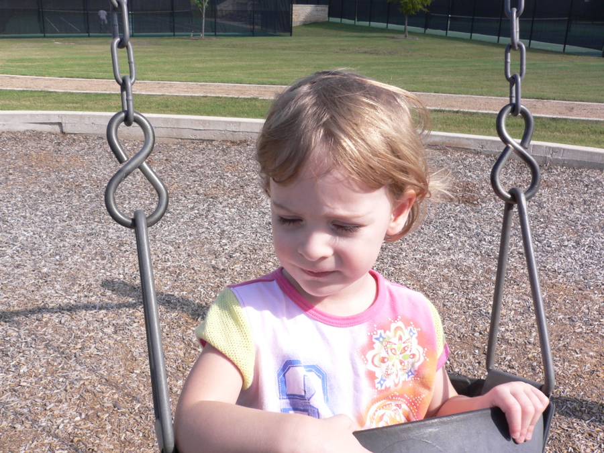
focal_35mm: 35
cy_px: 226
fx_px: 611
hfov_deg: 52.6
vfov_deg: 40.7
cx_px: 302
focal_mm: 5.8
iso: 80
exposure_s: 1/320
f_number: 5.6
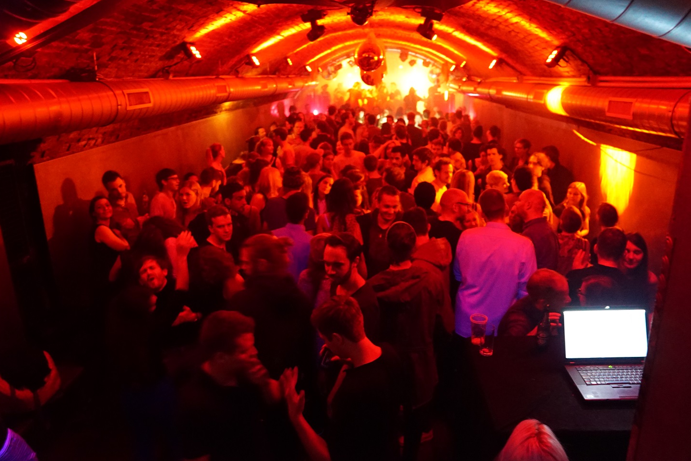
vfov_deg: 51.3
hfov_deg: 71.5
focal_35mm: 25
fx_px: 480
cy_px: 221
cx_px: 346
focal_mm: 24
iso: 12800
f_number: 2.8
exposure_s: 1/15
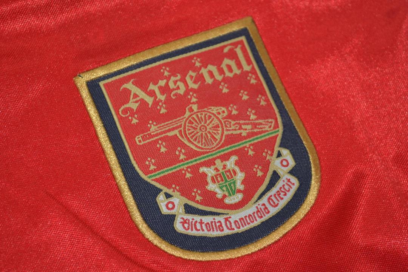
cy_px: 136
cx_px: 204
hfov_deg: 28.1
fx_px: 816
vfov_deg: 18.9
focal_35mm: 72
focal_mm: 48
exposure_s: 1/200
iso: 200
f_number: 5.6
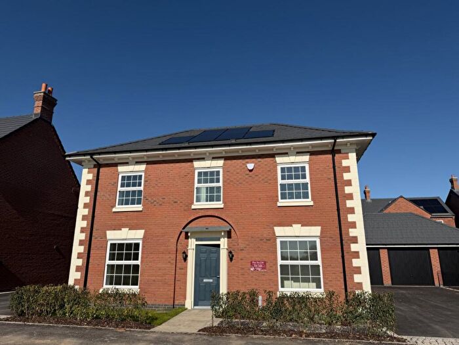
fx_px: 318
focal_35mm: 24
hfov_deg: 71.6
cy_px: 172
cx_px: 230
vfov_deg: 56.8
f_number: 1.78
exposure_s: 1/9091
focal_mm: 6.76
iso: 80
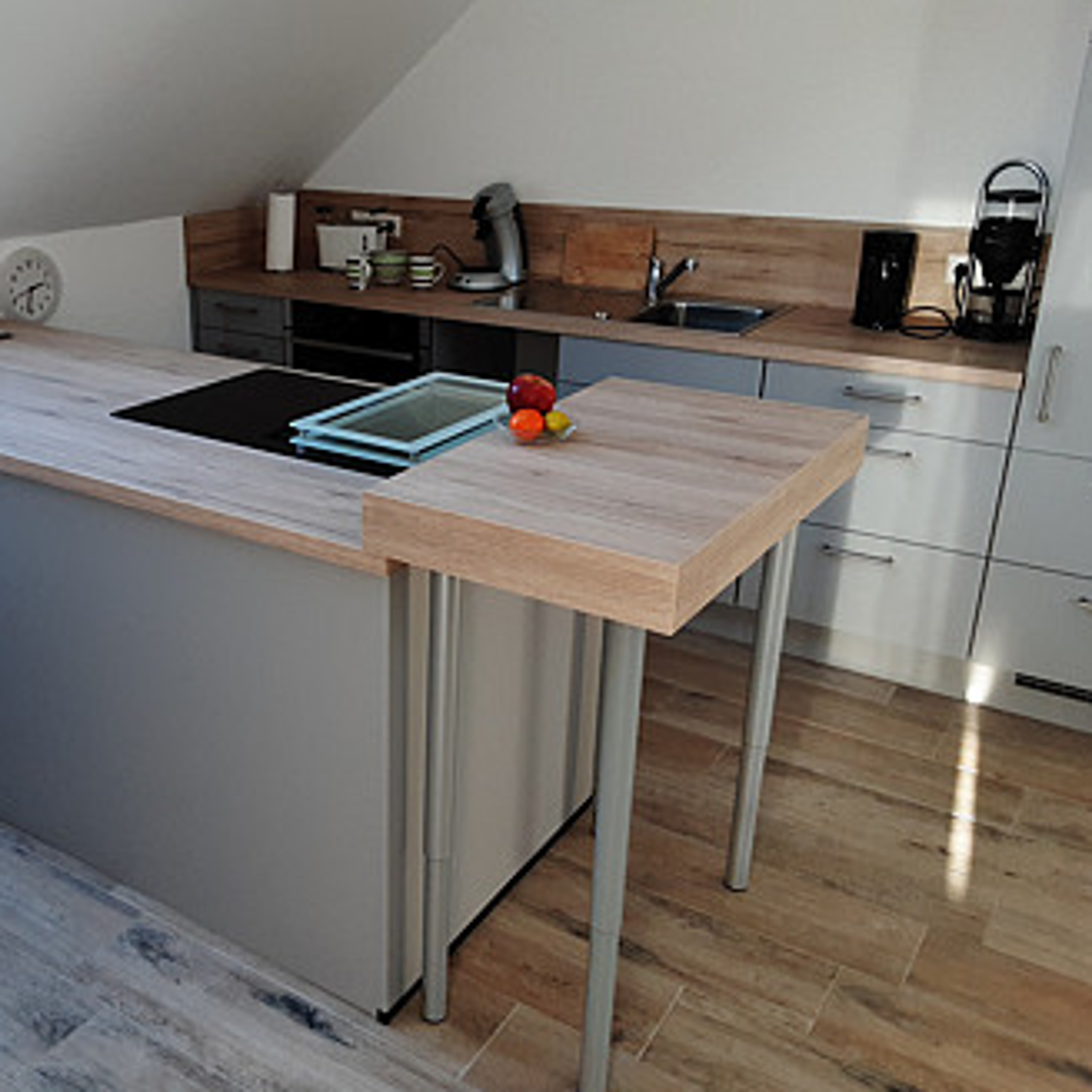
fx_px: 1213
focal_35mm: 34
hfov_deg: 47.7
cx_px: 366
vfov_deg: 48.4
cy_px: 559
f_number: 1.9
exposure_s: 1/100
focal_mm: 2.9
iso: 64
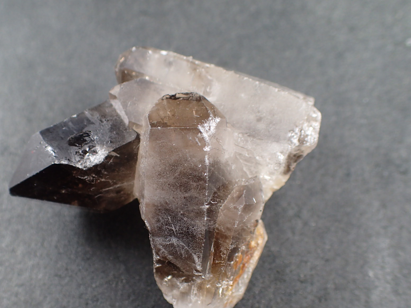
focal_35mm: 37
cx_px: 165
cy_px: 177
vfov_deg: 38.6
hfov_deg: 49.8
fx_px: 439
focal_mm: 5.5
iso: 200
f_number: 2.3
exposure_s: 1/125
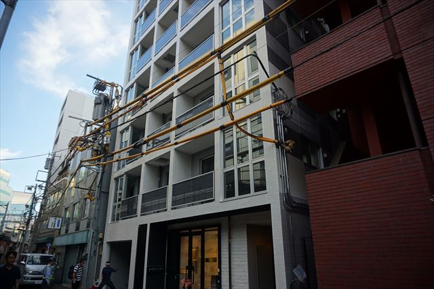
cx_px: 217
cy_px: 144
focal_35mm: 24
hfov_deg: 73.7
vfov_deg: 53.2
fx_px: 289
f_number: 4
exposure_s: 1/60
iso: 100
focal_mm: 16
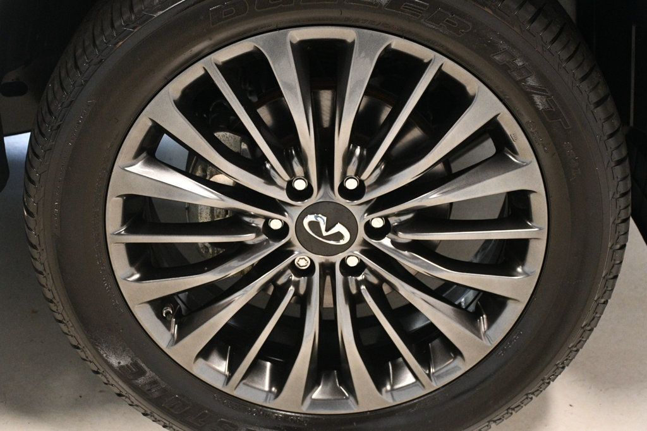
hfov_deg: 30.1
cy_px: 216
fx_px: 1204
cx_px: 324
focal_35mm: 67
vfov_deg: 20.3
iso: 3200
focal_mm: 45
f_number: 4.5
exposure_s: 1/80
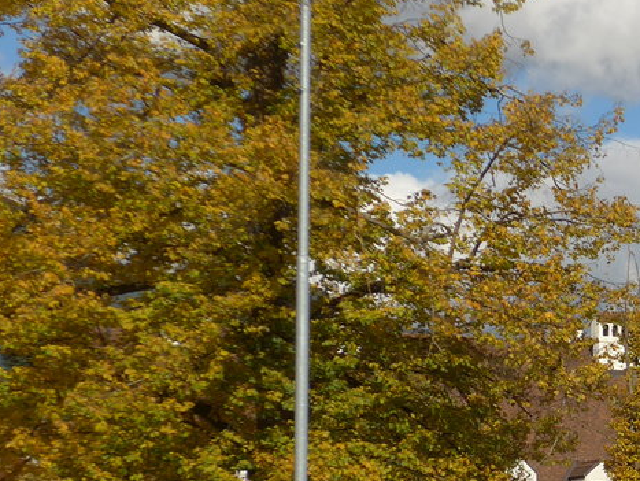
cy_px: 510
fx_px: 3516
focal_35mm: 190
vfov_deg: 7.8
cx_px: 813
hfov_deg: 10.2
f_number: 4.2
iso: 80
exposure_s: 1/1300
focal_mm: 15
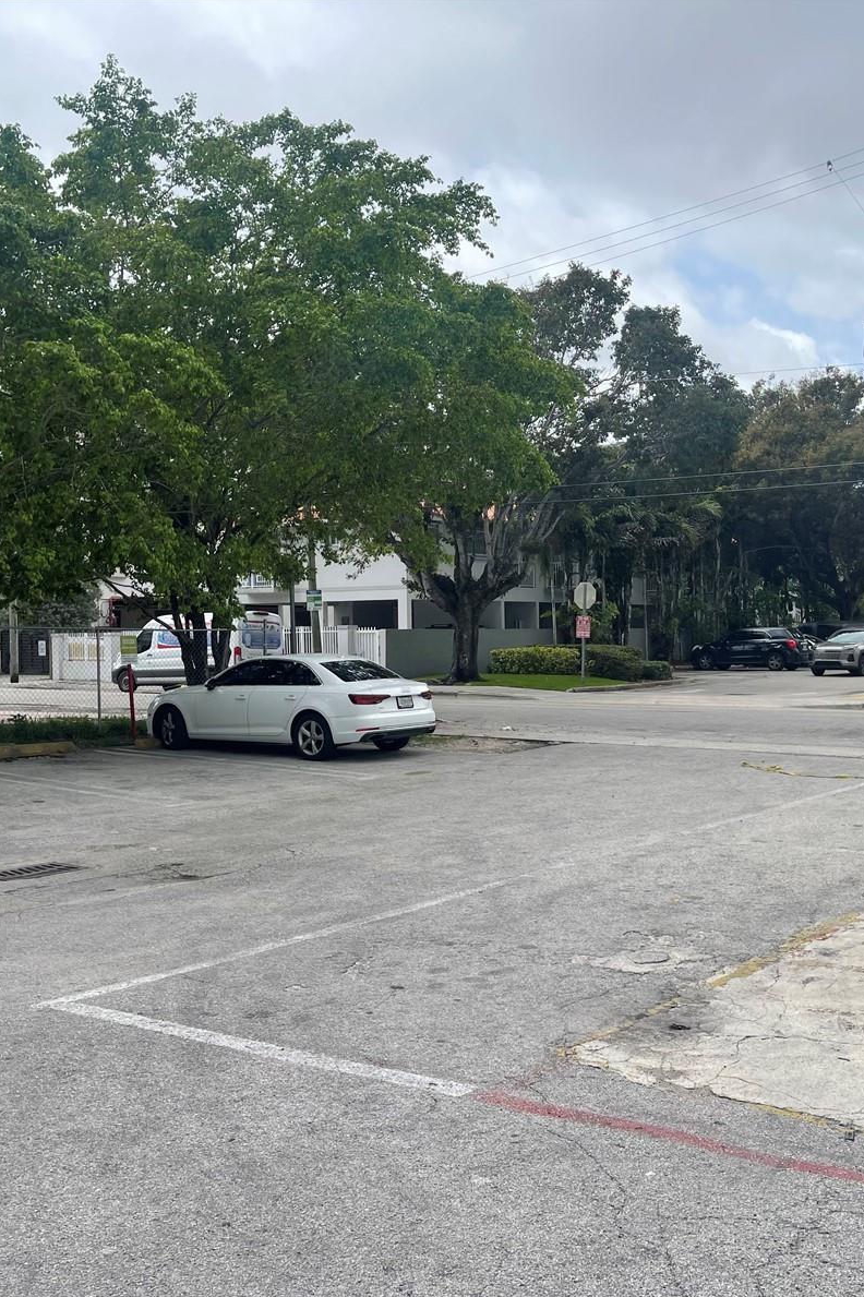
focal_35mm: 35
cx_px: 521
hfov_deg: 37.7
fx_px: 1261
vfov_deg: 54.4
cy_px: 651
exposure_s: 1/2545
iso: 32
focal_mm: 5.1
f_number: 1.6
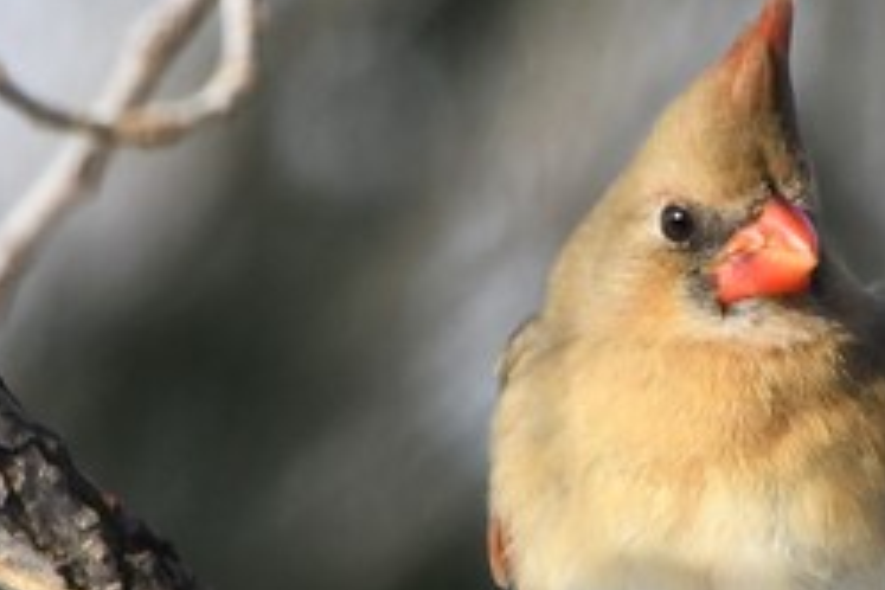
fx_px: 28441
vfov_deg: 1.2
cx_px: 931
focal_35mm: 1157
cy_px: 414
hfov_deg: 1.8
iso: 400
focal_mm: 240
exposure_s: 1/1000
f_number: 8
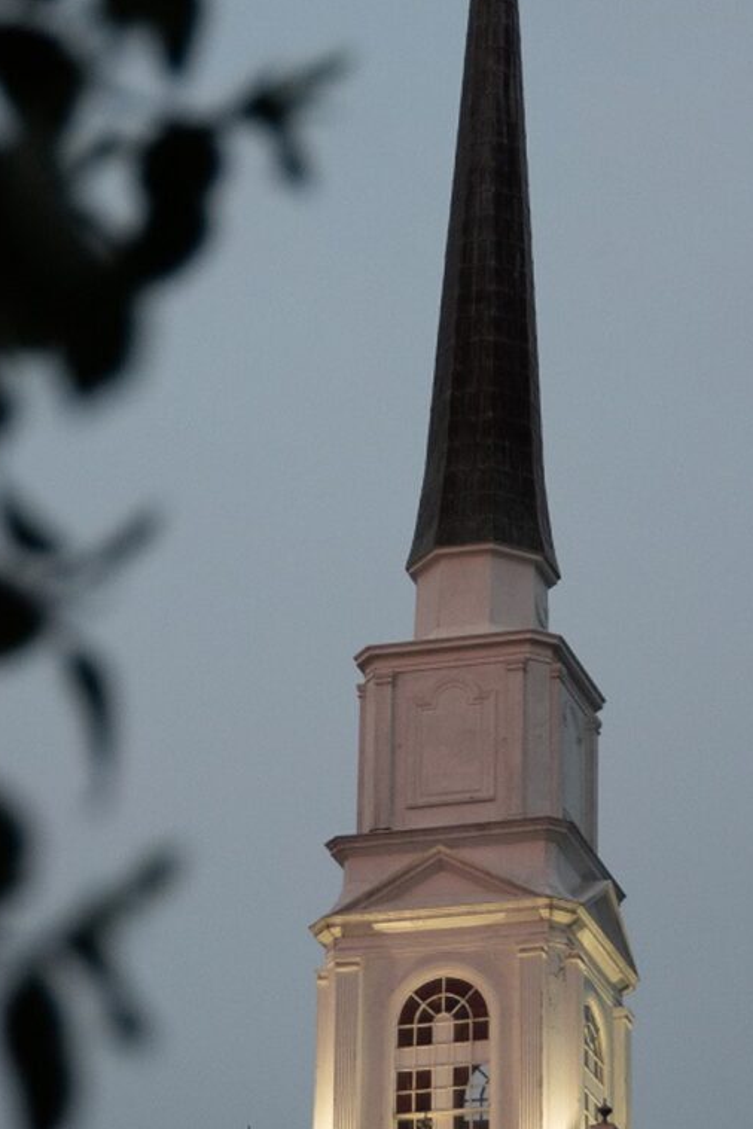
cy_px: 489
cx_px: 484
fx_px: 4141
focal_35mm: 132
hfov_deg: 10.4
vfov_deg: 15.5
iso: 1600
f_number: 5
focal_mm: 58
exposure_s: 1/60
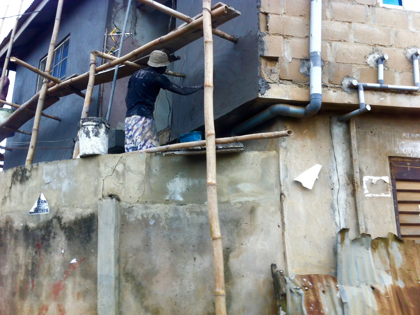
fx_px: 437
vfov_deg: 39.7
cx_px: 211
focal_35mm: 36
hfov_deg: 51.4
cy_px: 154
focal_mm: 3.85
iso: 80
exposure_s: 1/174
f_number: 2.8
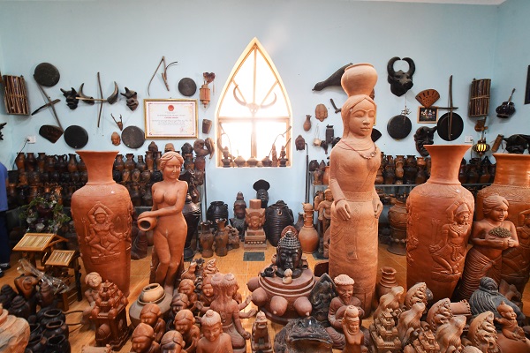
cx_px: 265
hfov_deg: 100.4
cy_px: 176
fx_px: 221
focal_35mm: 15
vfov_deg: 77.3
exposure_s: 1/15
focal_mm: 10
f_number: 10
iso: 2000
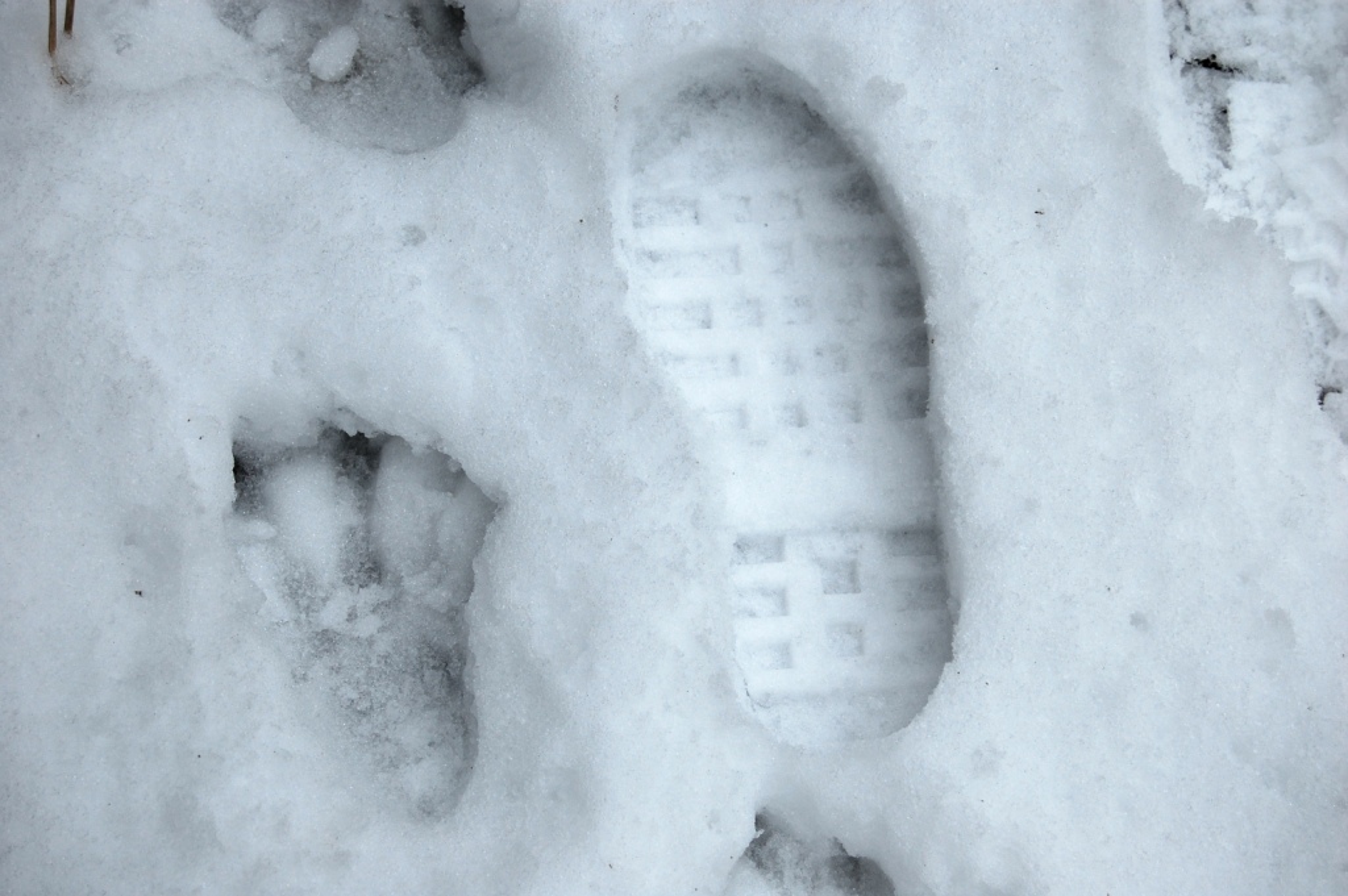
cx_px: 674
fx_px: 2582
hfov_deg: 29.3
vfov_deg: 19.7
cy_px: 448
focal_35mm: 69
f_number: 8
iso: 200
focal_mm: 46
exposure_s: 1/250
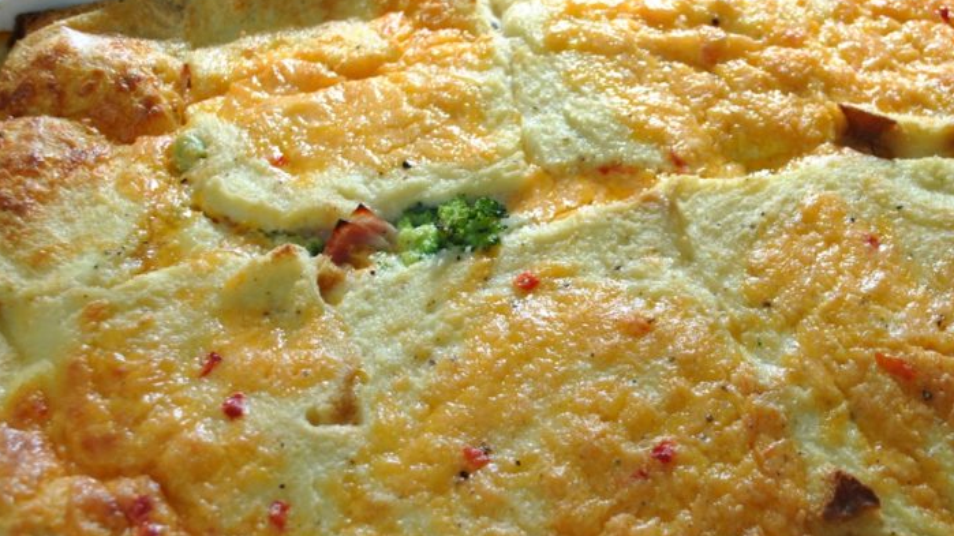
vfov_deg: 23.5
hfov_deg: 40.3
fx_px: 1290
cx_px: 588
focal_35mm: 51
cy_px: 322
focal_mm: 22
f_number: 4.5
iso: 200
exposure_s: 1/60
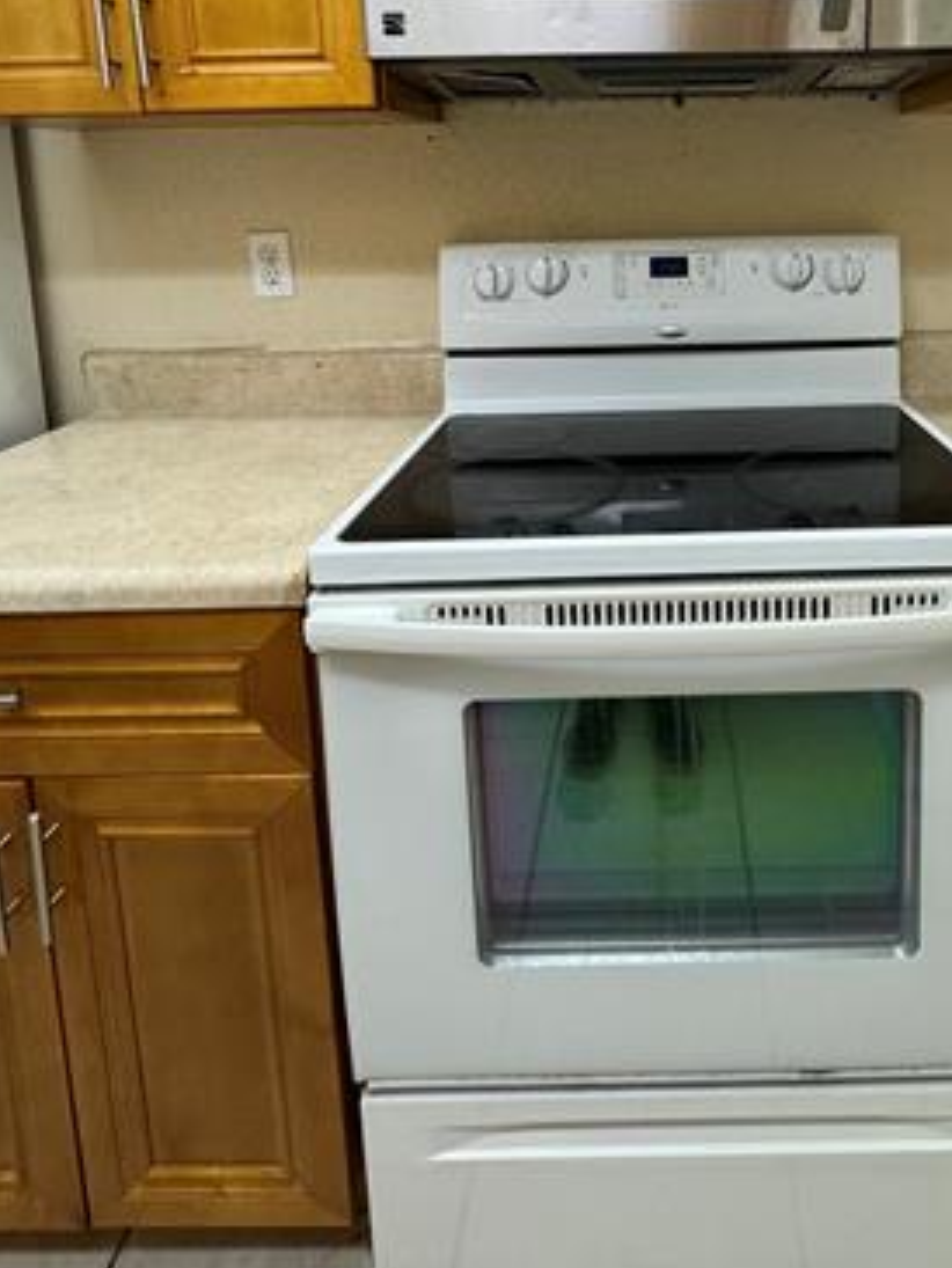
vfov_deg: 68.8
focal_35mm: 23
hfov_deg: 57.3
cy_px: 309
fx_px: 843
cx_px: 653
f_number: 2.2
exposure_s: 1/120
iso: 320
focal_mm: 2.22
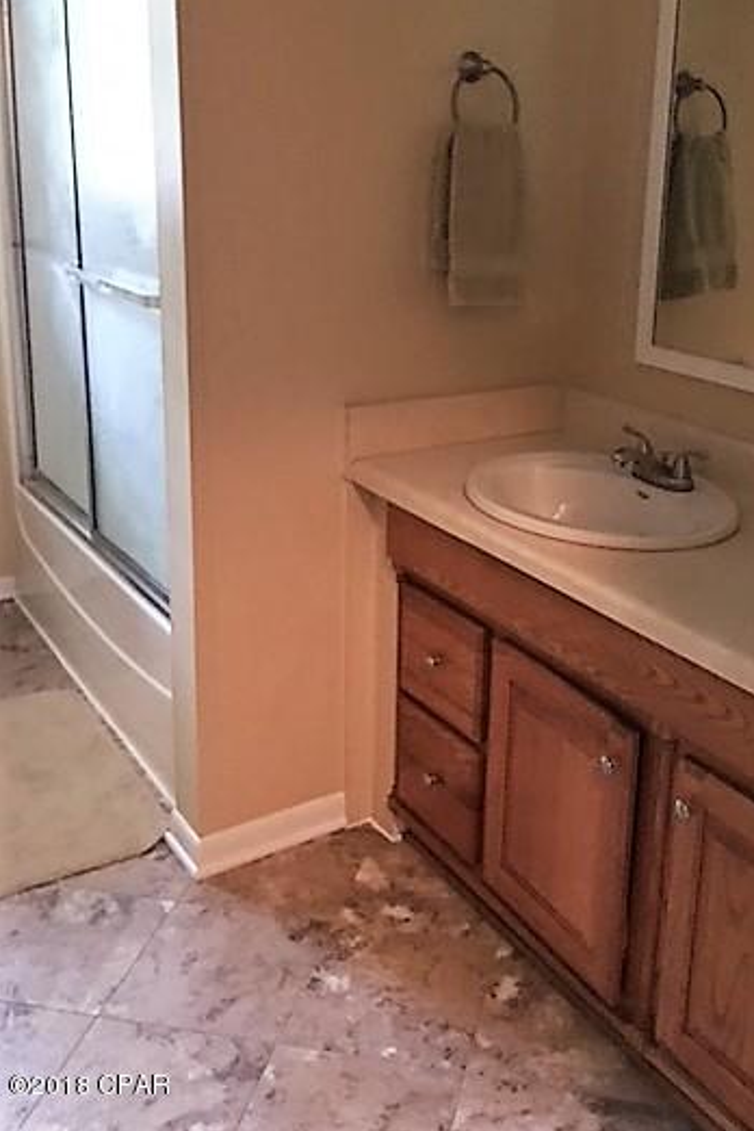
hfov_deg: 35.5
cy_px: 444
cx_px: 518
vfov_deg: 51.5
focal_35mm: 37
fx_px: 1162
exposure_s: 1/4
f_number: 2.2
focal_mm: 4.15
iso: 100
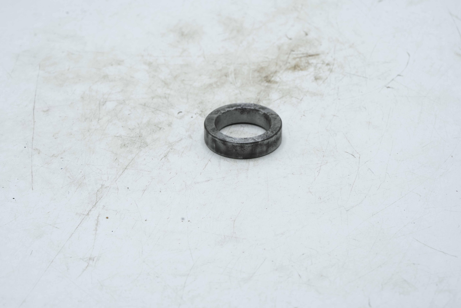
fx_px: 1152
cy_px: 154
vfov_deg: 15.2
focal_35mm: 90
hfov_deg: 22.6
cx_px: 230
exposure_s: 1/100
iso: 500
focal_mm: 90
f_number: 13
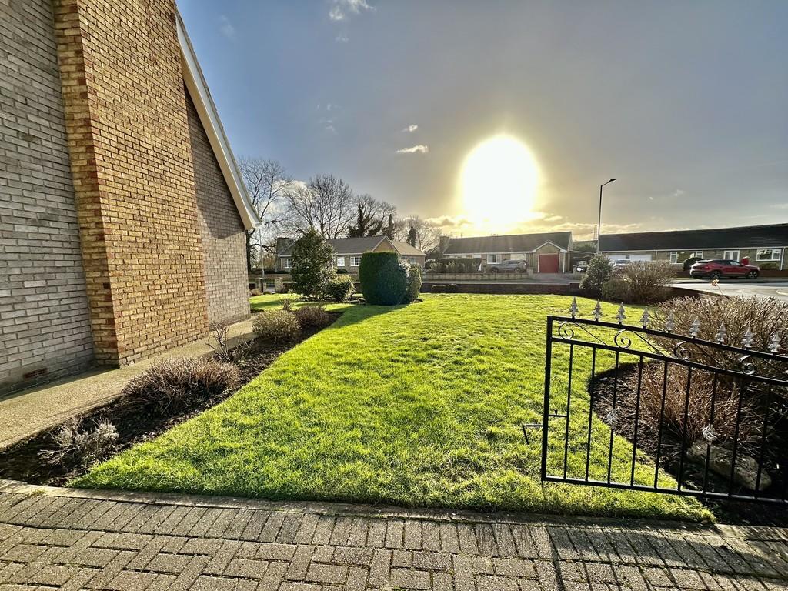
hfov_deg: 102.1
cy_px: 296
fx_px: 319
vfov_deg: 85.7
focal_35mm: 14
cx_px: 394
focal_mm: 2.22
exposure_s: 1/2564
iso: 50
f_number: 2.2
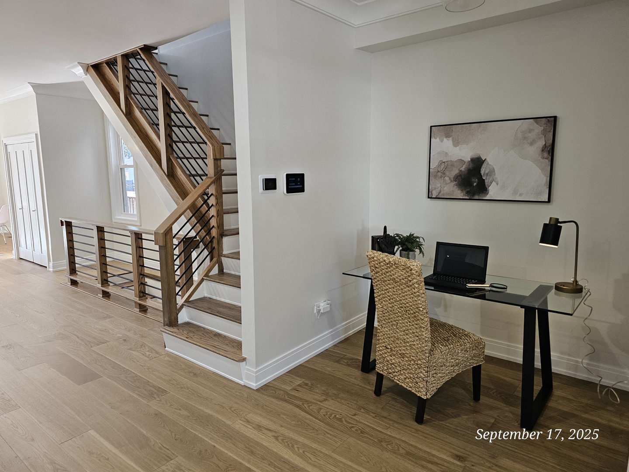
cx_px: 314
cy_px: 236
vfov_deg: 58.9
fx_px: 418
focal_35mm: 23
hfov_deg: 73.9
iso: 250
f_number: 1.7
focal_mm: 6.3
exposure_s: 1/120
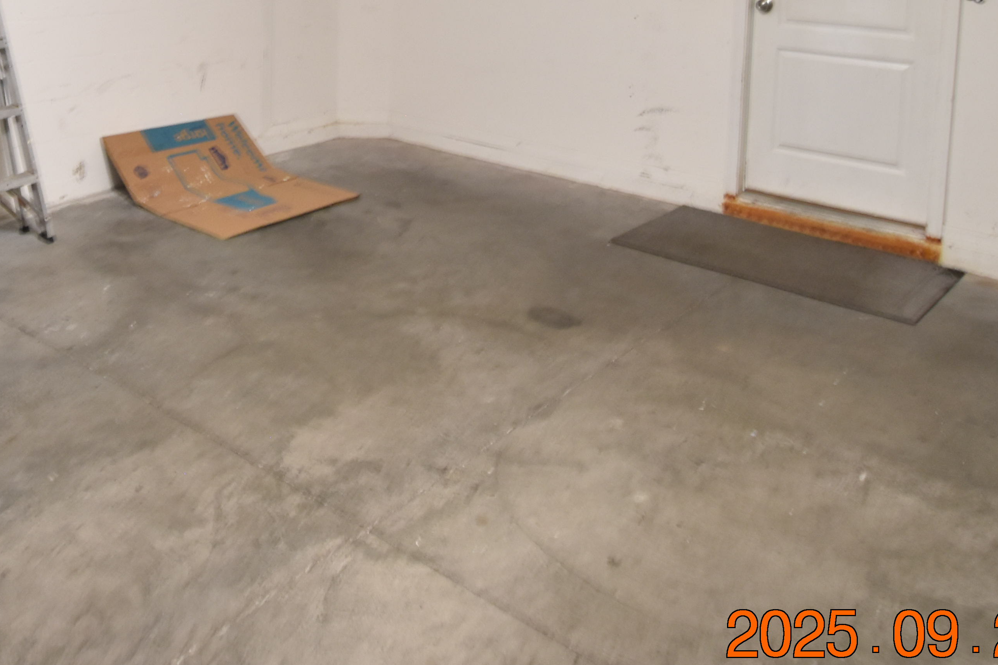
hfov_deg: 52.9
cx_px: 298
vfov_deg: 34.0
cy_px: -25
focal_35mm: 35
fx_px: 970
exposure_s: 1/6
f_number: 4
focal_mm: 10
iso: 800
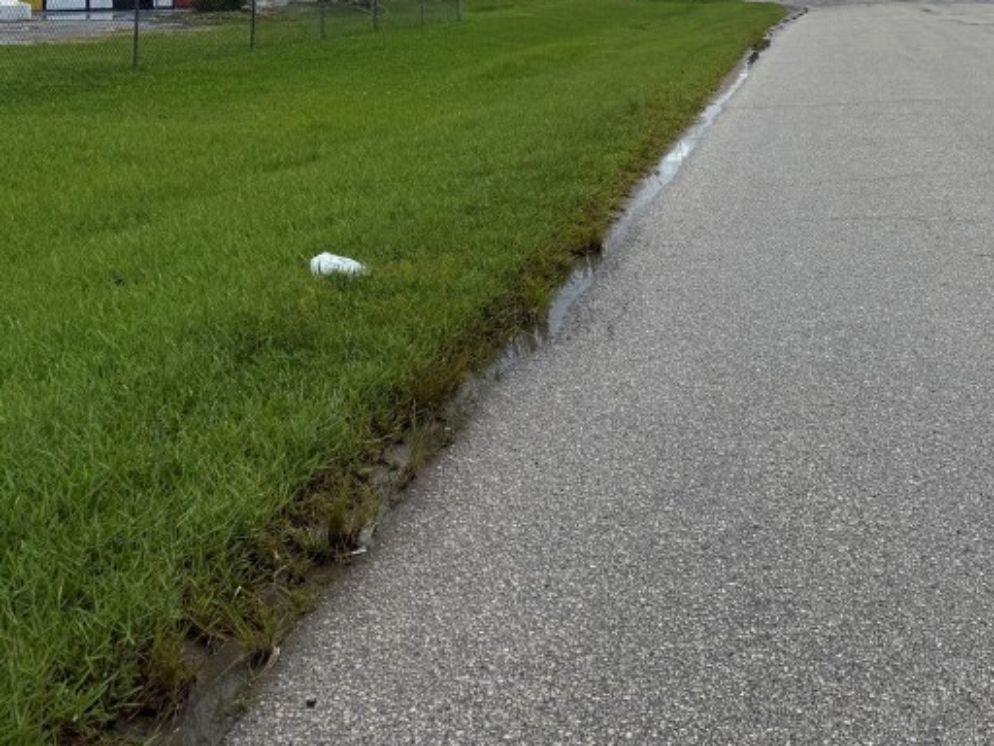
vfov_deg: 28.4
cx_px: 792
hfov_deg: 38.2
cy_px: 4
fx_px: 1378
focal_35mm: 48
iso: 80
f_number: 1.78
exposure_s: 1/5319
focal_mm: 6.76
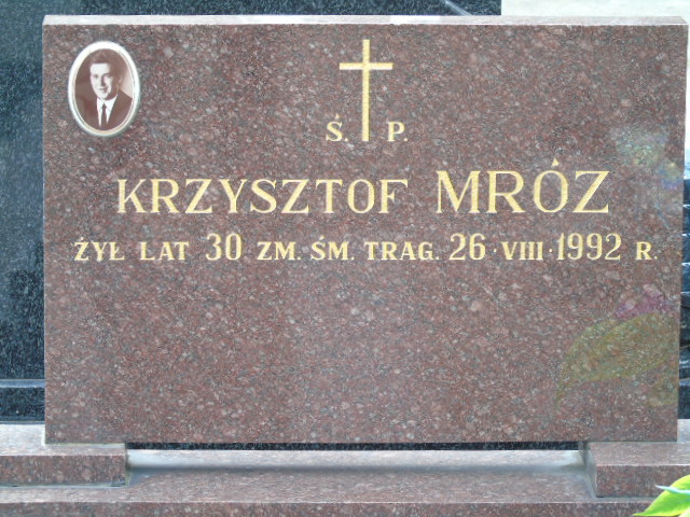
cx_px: 345
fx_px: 3708
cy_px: 258
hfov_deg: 10.6
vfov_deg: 8.0
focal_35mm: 186
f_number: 5
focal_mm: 33
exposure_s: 1/125
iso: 200
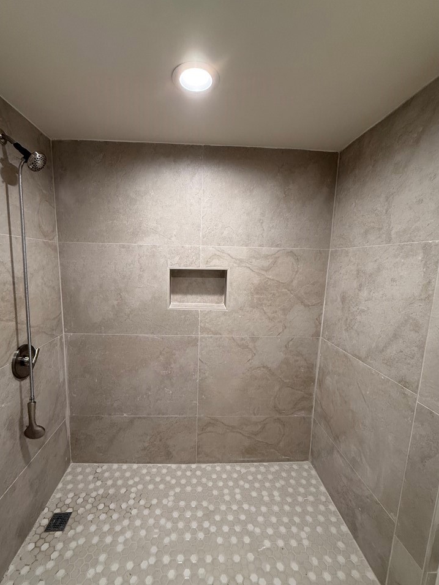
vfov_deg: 98.1
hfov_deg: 81.6
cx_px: 205
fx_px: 254
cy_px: 302
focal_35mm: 15
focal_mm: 2.22
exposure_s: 1/120
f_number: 2.2
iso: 250
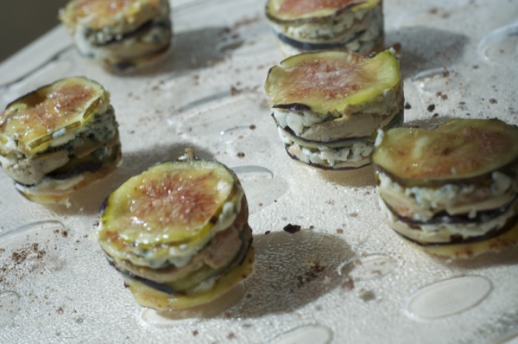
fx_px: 1077
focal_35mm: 75
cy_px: 172
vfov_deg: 18.1
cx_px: 259
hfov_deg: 27.0
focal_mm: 50
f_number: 6.3
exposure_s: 1/100
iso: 200
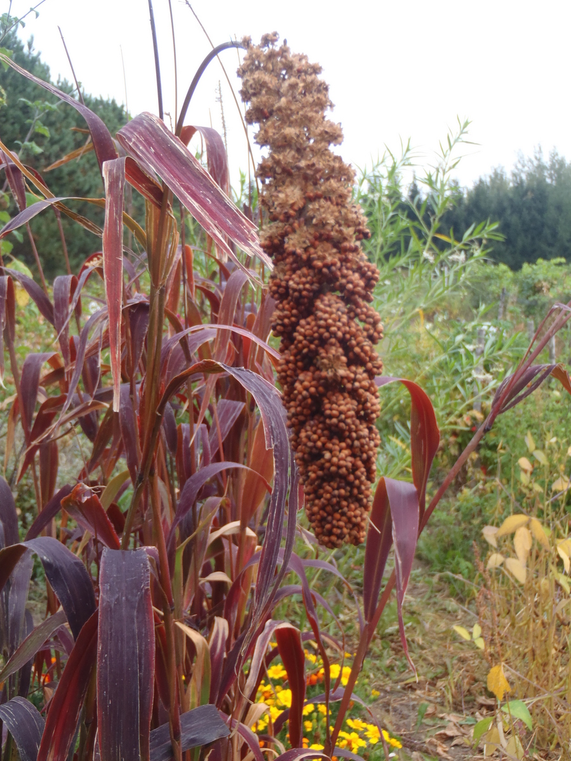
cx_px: 286
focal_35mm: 37
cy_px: 380
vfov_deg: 50.1
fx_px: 814
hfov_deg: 38.7
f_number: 4.7
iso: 100
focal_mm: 6.64
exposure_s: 1/20
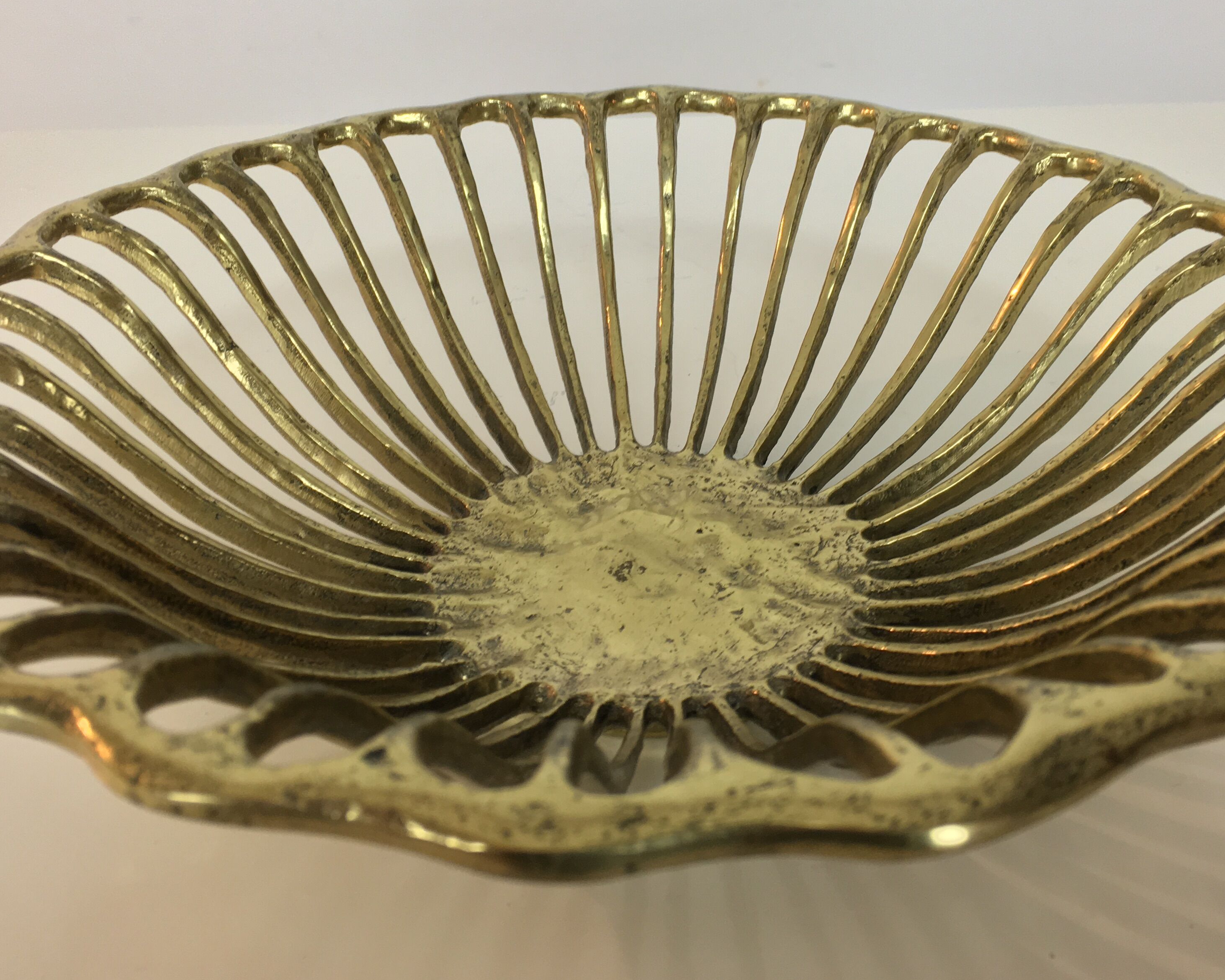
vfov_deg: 38.1
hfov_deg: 46.8
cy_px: 397
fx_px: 1414
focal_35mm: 39
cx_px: 643
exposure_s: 1/33
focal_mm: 4.15
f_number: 2.2
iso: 40
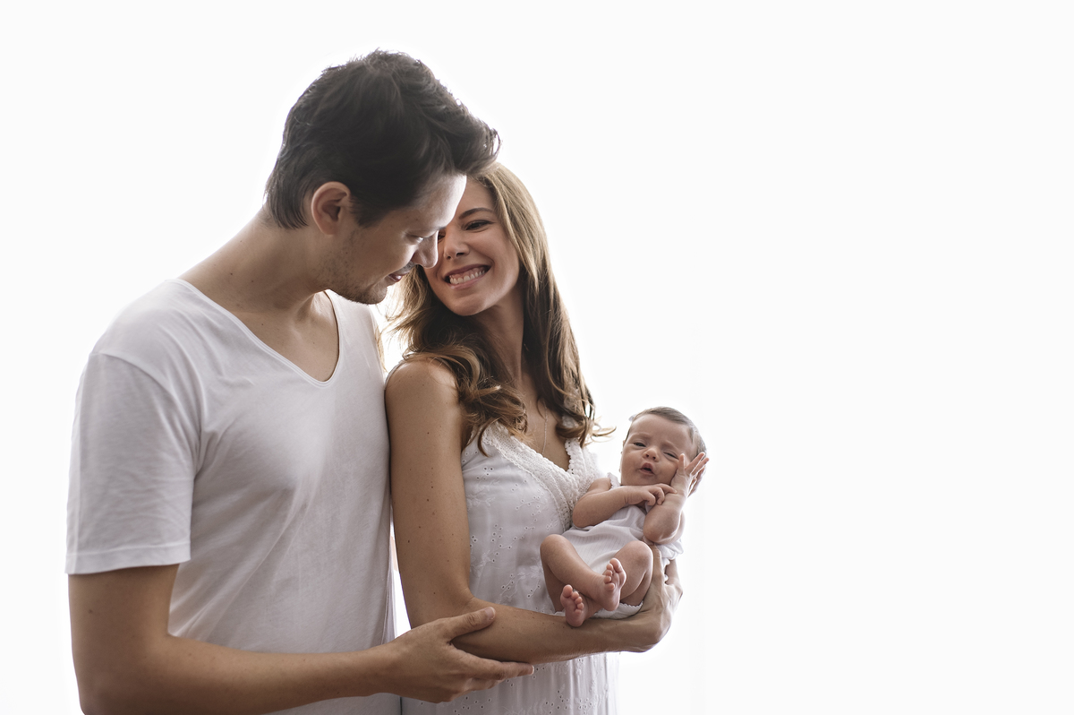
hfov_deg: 54.5
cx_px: 537
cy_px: 358
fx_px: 1043
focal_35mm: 35
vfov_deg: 37.8
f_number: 2.5
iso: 400
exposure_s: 1/200
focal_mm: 35
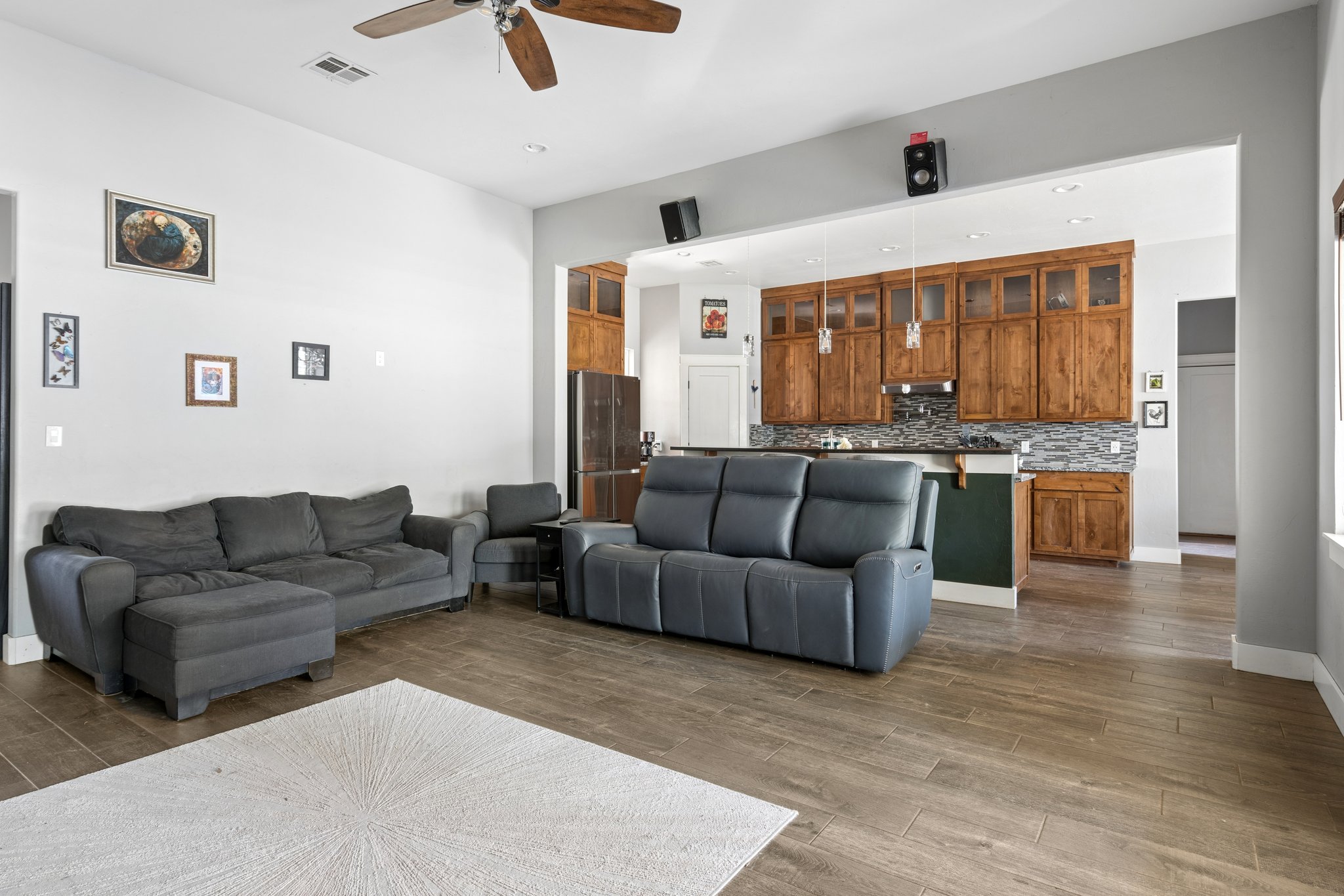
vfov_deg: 67.4
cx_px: 672
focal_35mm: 18
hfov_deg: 90.0
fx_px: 672
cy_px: 448
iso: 200
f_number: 8
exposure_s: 1/1.25
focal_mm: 18
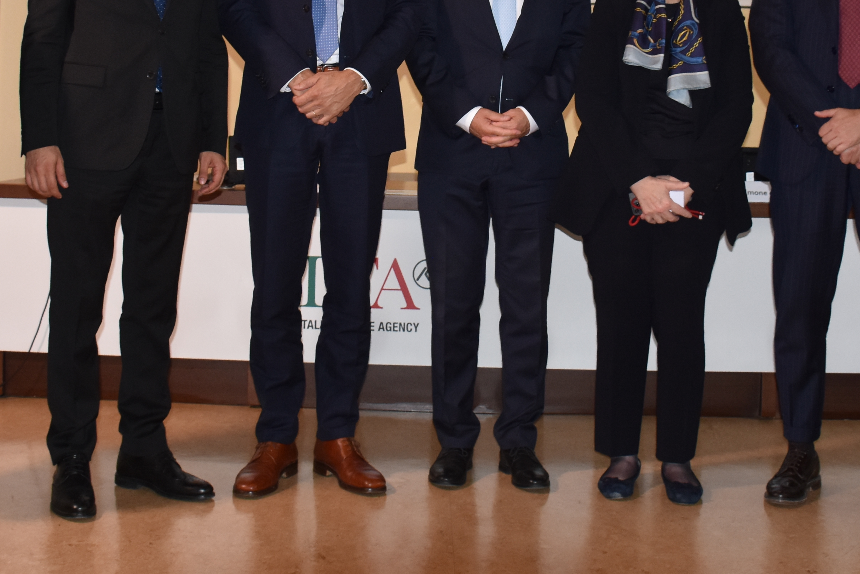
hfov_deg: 35.1
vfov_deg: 23.0
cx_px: 427
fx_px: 1362
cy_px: 27
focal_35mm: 57
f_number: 3.5
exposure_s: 1/60
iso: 640
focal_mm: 18
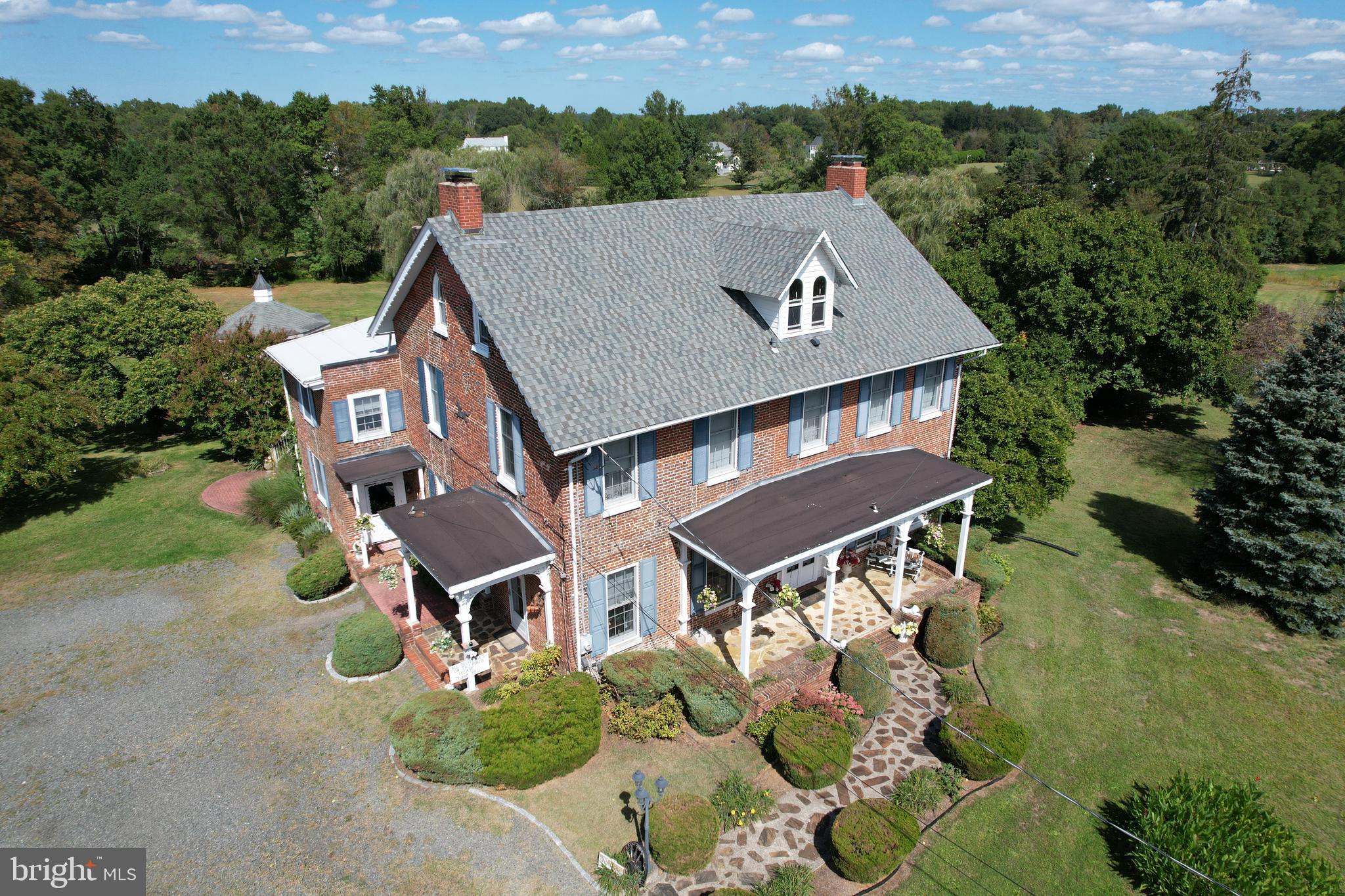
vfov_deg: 57.2
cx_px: 672
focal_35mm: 22
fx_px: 822
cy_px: 448
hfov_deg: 78.6
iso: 110
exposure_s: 1/2000
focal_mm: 8.38
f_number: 2.8
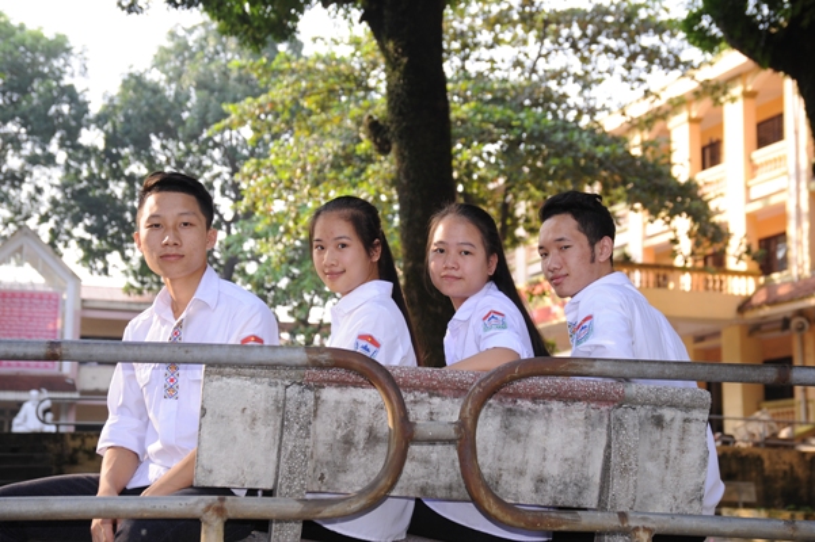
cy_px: 271
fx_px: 1629
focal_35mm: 72
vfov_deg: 18.9
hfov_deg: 28.1
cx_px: 408
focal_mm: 72
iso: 250
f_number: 5.6
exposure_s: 1/100
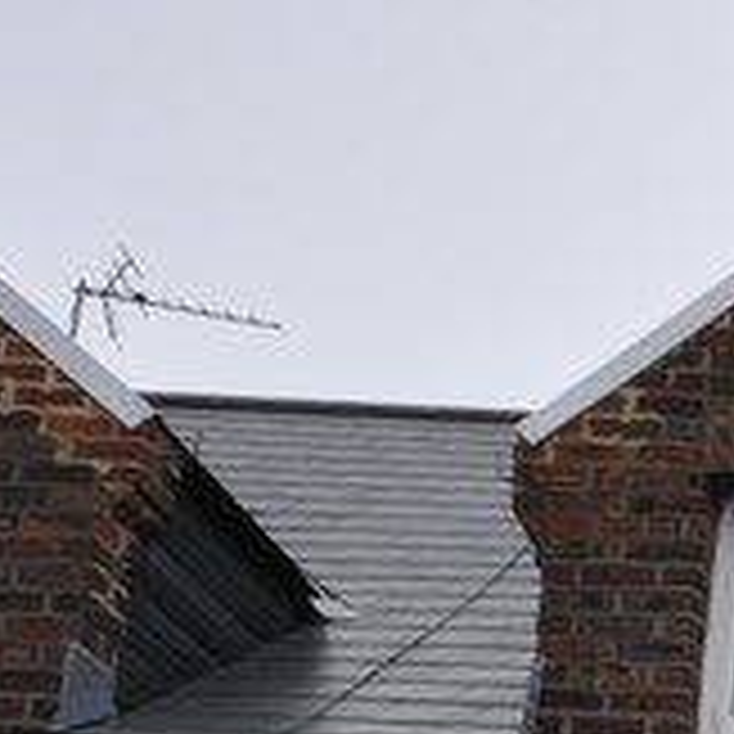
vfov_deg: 13.5
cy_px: 1166
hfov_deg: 11.6
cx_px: 1824
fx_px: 2871
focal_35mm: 120
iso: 200
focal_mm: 15
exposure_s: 1/200
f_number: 7.1
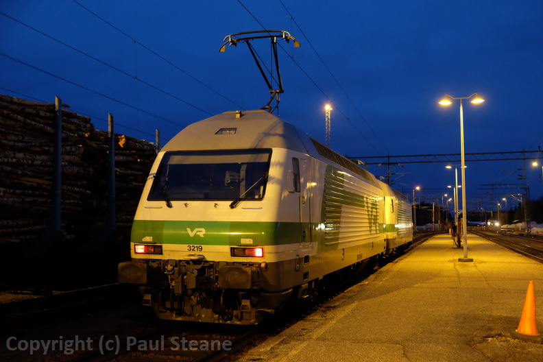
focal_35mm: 36
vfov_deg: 36.9
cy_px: 181
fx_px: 543
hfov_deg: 53.1
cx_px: 272
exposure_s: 1/27
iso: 3200
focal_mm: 24.3
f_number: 3.2
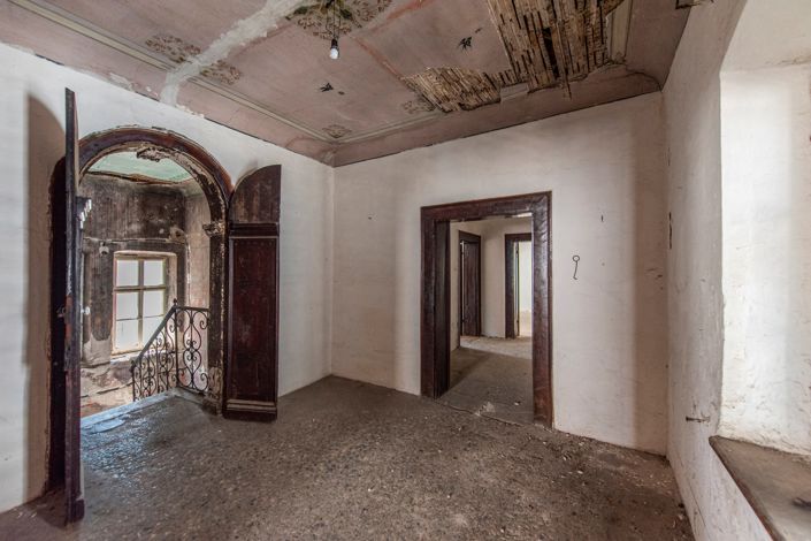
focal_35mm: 14
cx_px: 406
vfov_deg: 81.2
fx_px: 315
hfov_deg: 104.3
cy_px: 270
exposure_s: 1/80
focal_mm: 14
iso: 1000
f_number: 2.8
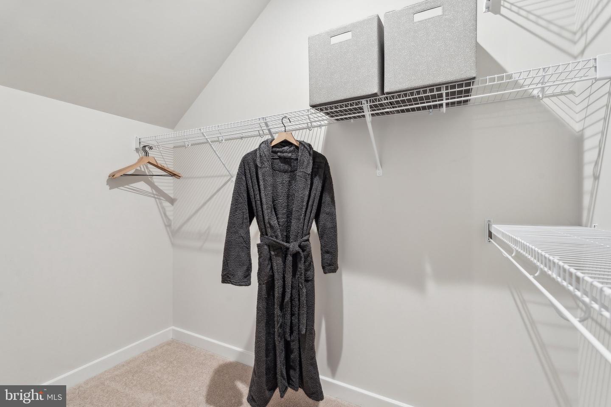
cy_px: 204
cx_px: 306
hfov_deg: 96.7
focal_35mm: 16
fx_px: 272
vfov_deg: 73.7
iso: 200
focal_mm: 16
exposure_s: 1/2
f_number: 8
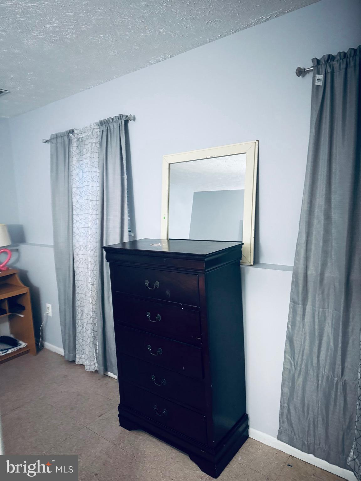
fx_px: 334
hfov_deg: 56.8
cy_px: 240
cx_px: 180
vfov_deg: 71.6
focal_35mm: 24
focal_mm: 6.76
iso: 640
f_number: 1.78
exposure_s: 1/60
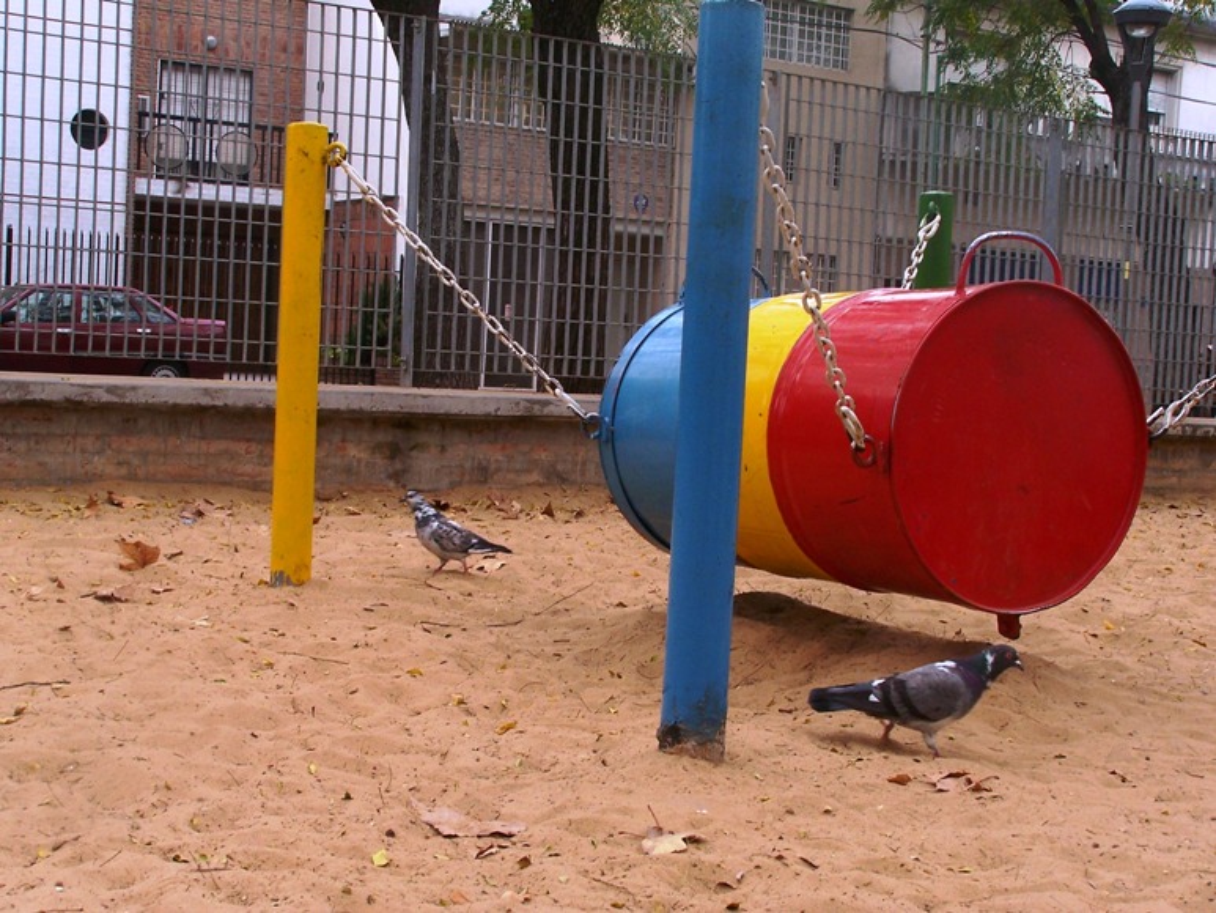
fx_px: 1967
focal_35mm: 56
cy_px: 456
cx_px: 608
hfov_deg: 34.3
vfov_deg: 26.1
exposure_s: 1/80
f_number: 6.3
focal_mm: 9.3
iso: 80
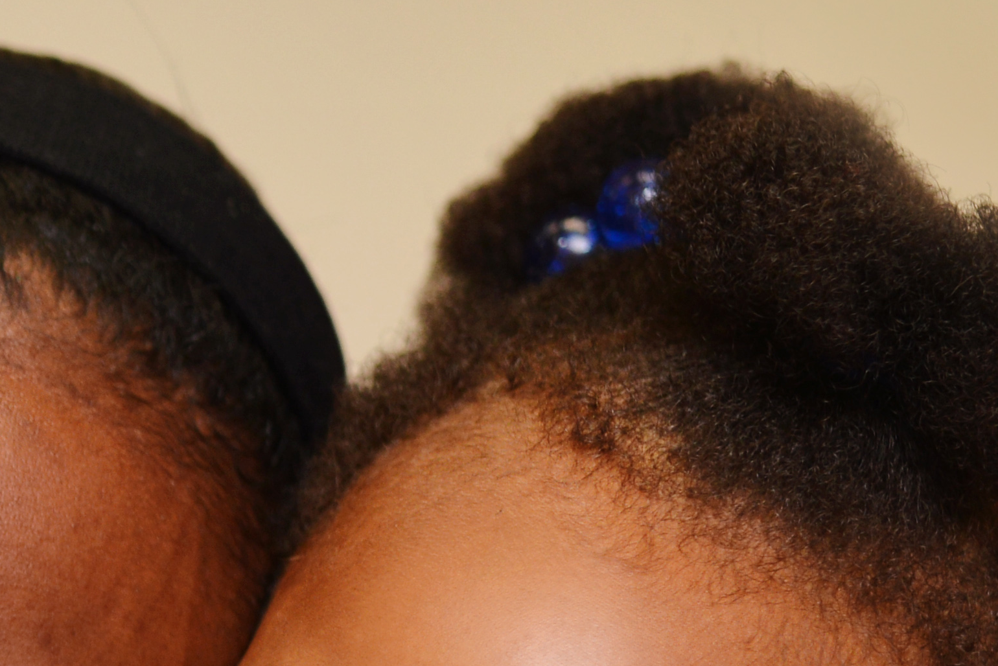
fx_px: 6628
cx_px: -857
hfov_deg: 8.3
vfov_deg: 5.7
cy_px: 865
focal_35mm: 239
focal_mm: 50
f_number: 2.2
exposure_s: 1/250
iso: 250
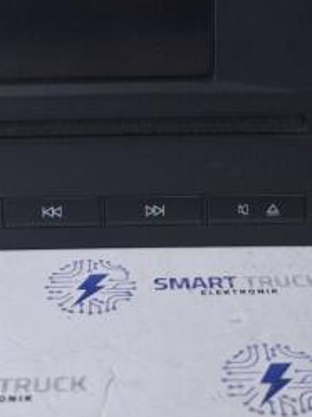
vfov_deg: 24.2
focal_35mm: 74
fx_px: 892
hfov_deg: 19.8
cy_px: -67
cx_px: 117
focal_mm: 5.54
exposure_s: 1/50
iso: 125
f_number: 1.8
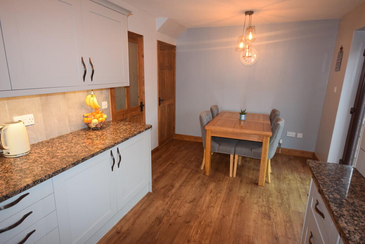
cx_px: 182
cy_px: 122
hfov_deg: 85.4
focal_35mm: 20
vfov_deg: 63.2
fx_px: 198
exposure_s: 1/60
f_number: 4.5
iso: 1250
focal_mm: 13
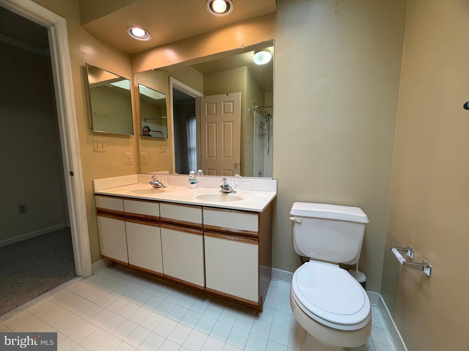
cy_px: 176
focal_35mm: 14
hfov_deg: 102.1
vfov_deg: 85.7
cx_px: 234
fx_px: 190
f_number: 2.2
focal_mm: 2.22
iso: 200
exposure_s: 1/120
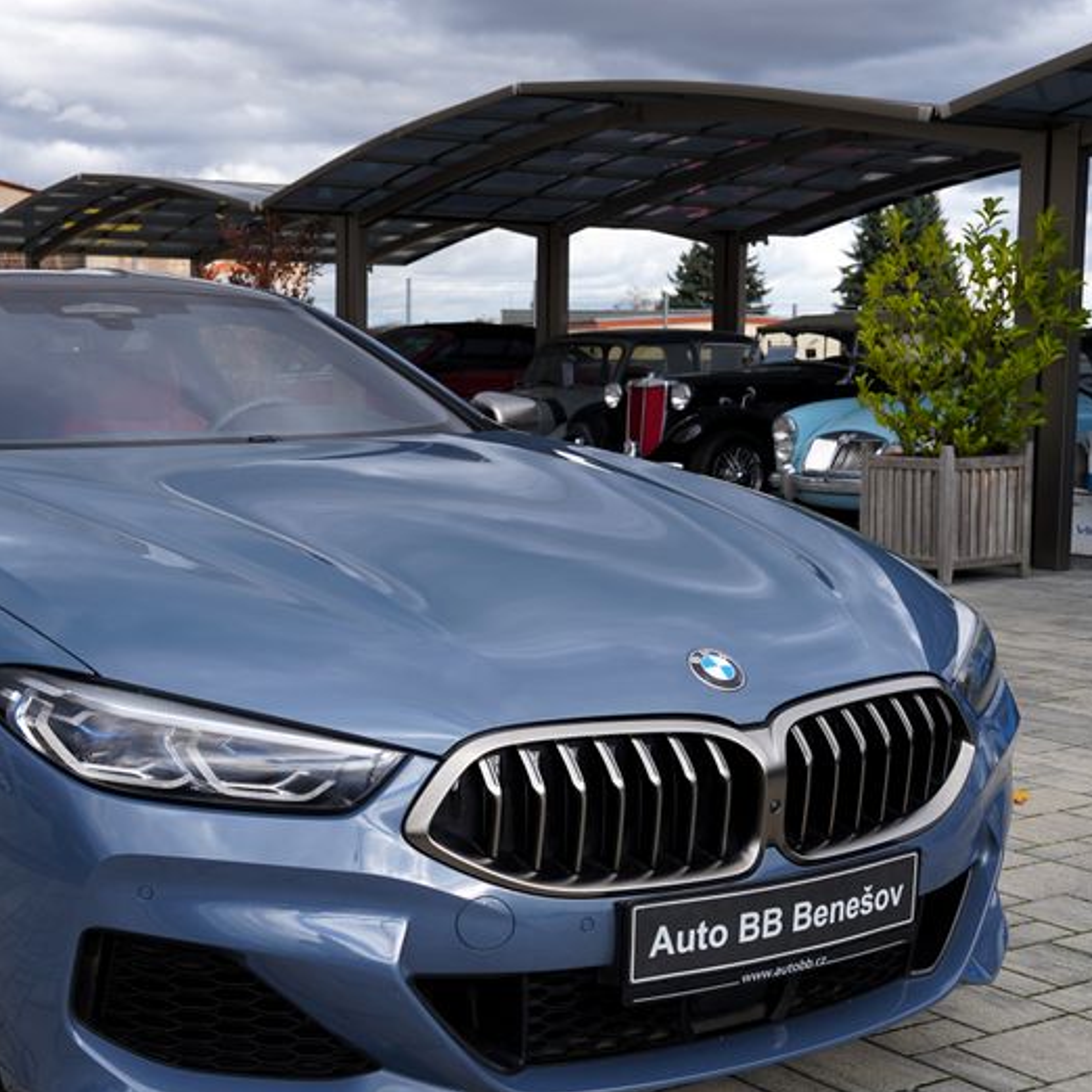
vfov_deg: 31.1
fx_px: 1963
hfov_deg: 30.7
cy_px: 610
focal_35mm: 55
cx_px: 299
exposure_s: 1/160
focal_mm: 33
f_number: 5.6
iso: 100
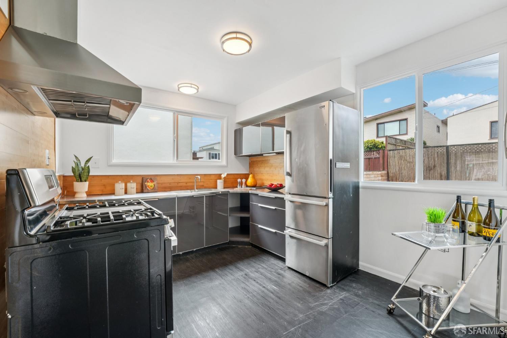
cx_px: 254
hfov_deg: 104.3
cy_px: 169
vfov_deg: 81.2
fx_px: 197
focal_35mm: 14
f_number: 8
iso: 640
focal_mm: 14
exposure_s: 1/50
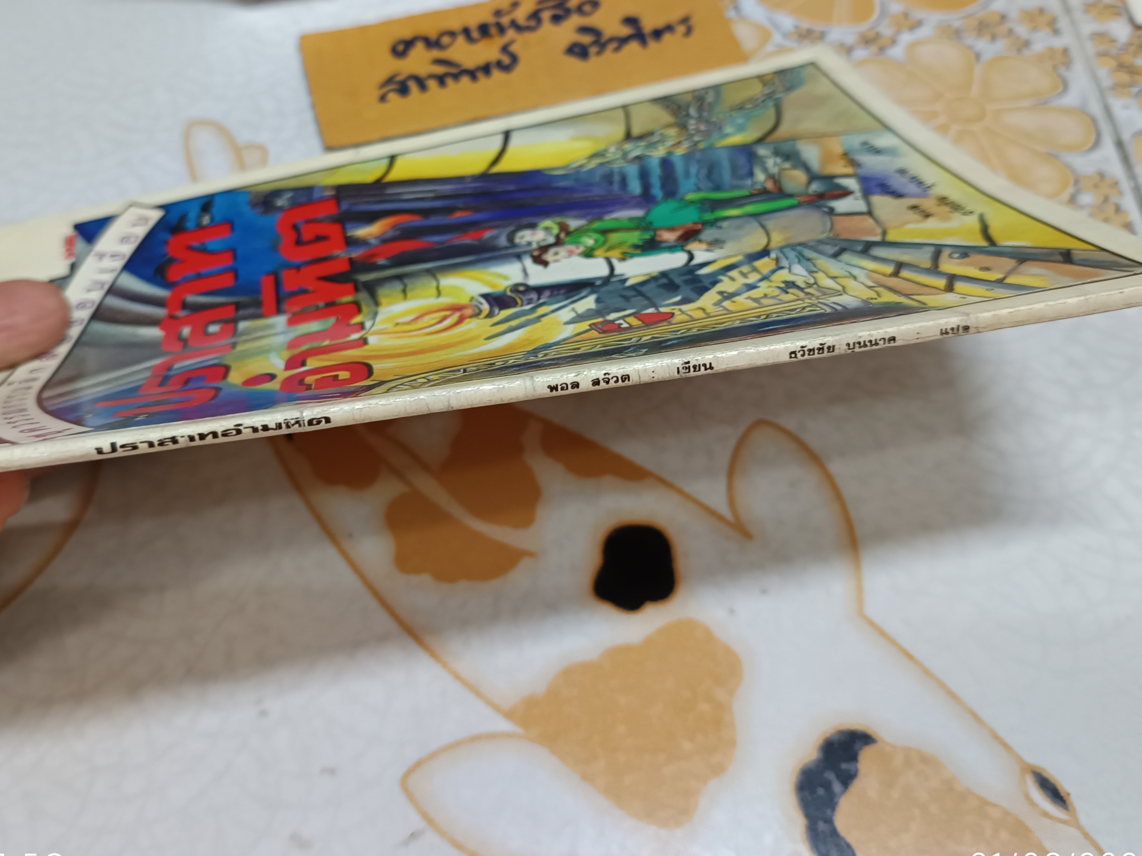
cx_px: 498
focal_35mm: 34
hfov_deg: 53.8
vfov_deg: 41.5
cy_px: 322
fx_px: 1122
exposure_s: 1/33.3
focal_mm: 5.31
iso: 1105
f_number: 1.7
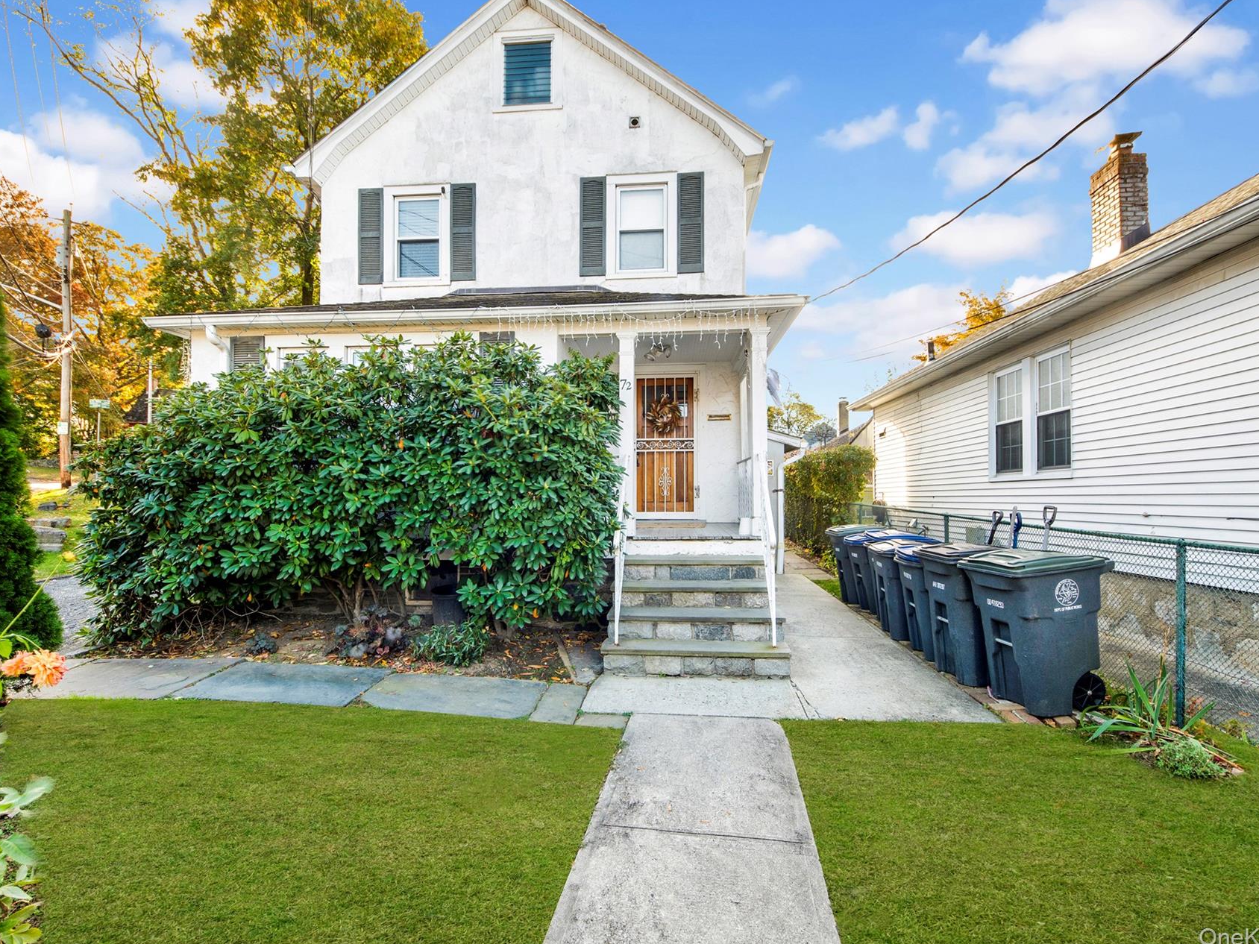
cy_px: 446
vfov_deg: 85.6
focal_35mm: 14
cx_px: 587
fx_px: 509
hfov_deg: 101.9
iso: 100
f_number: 8
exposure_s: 1/25
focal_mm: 8
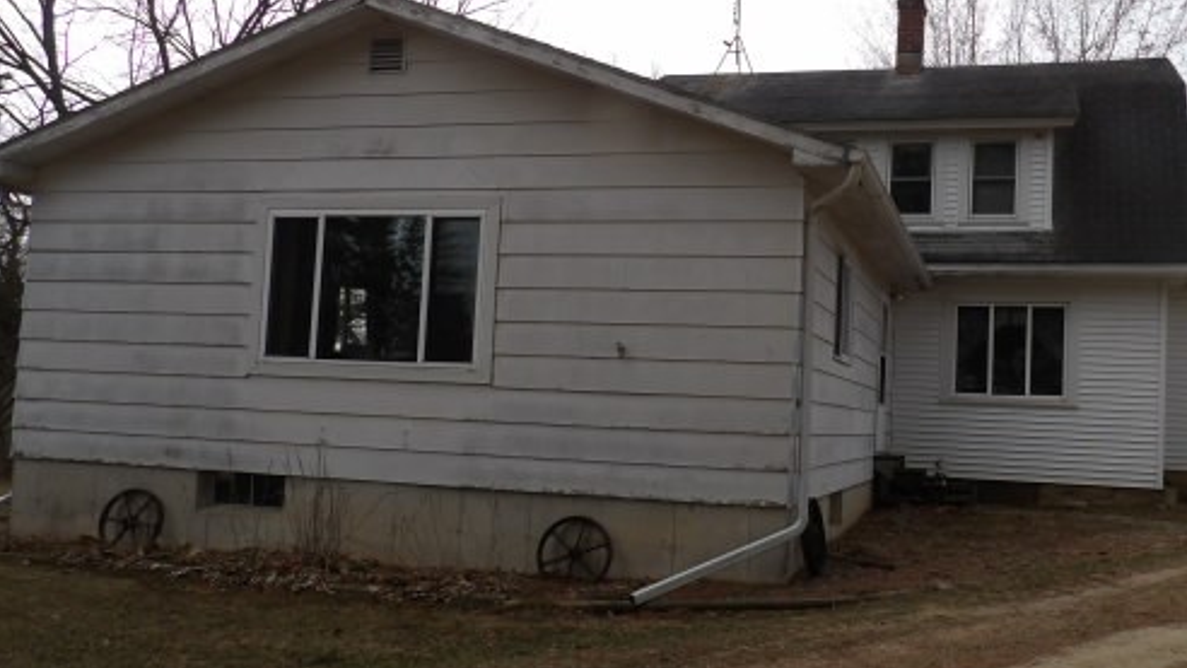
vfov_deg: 34.7
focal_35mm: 34
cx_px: 726
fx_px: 1070
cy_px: 359
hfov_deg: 57.4
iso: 100
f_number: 3.2
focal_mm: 4.3
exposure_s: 1/693
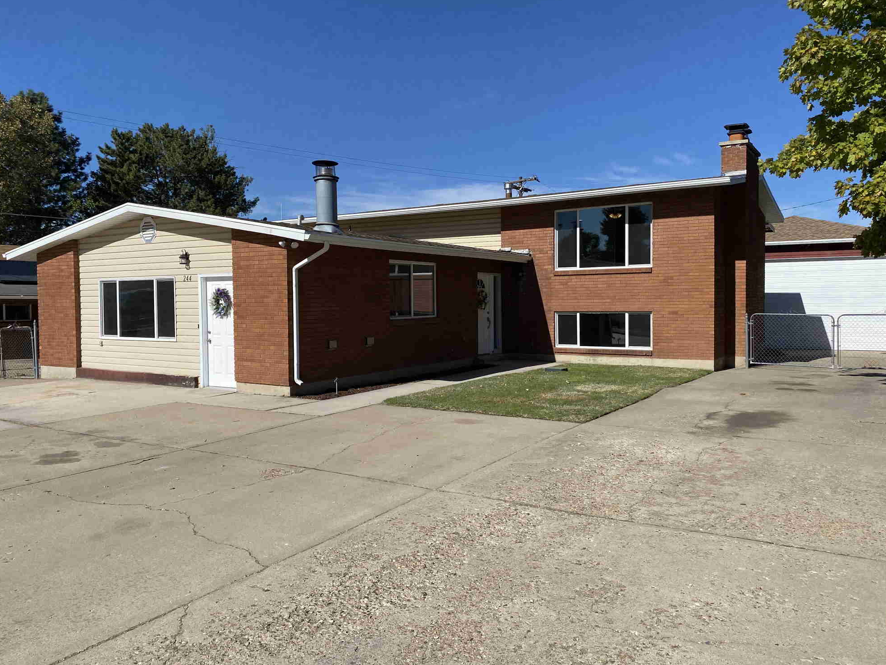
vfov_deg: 51.4
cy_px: 335
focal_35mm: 27
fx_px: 691
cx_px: 454
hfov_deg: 65.3
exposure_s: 1/4608
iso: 32
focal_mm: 4.25
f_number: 1.8
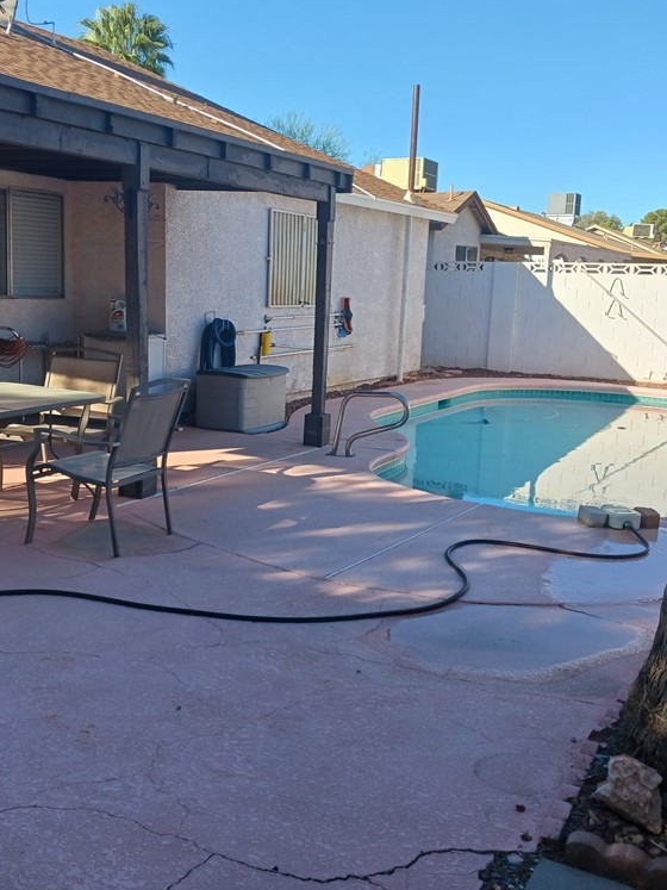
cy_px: 442
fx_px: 951
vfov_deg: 50.1
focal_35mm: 37
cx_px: 295
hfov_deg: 38.6
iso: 20
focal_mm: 4
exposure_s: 1/207
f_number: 1.8
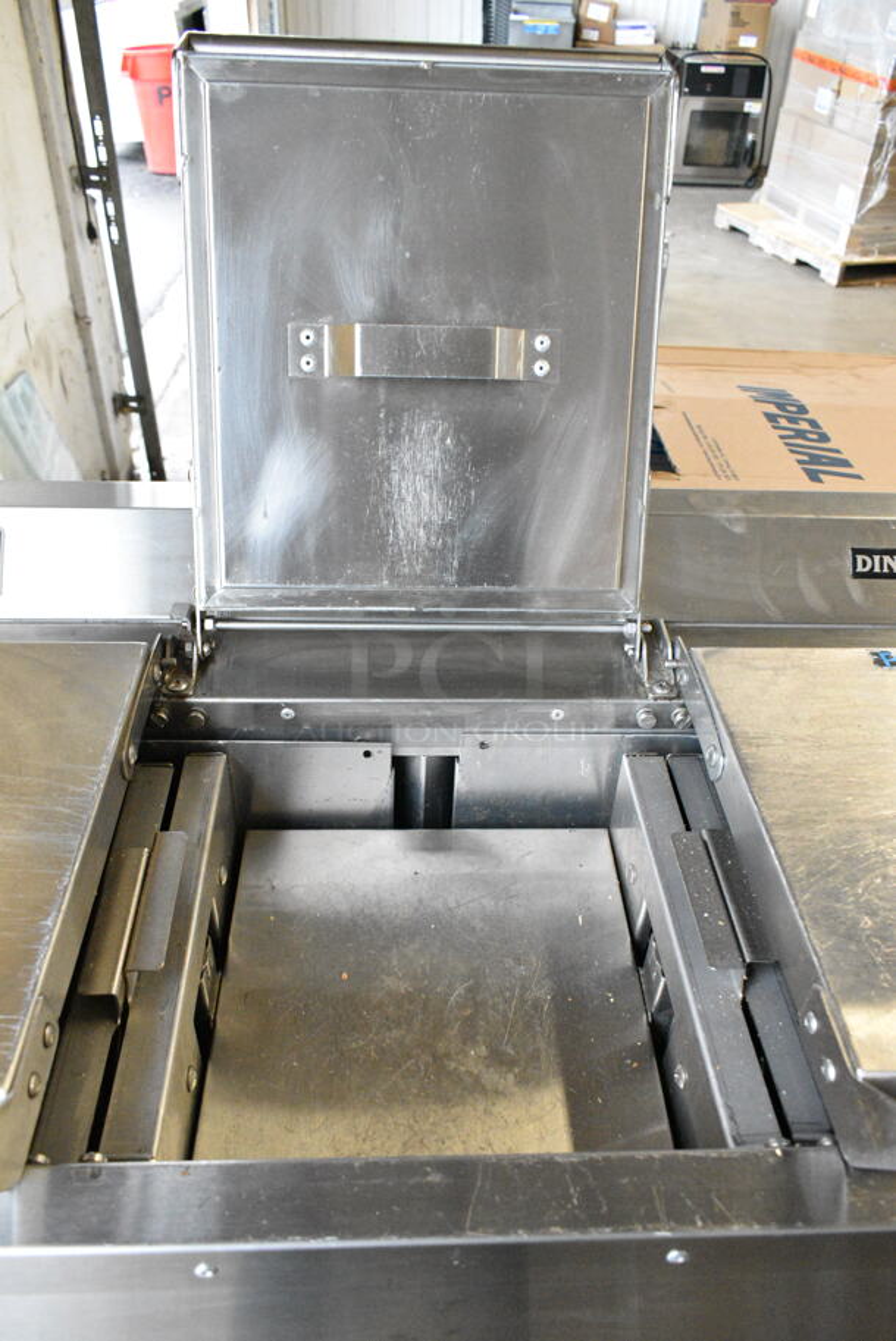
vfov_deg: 67.3
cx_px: 448
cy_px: 670
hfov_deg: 48.0
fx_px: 1006
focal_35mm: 27
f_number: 5.6
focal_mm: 18
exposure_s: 1/200
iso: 6400
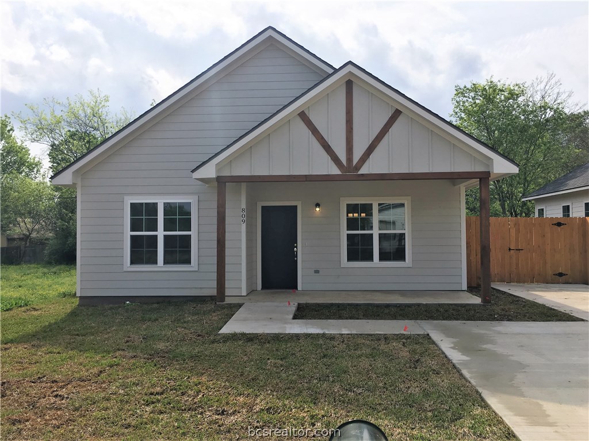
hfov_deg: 61.7
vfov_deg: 48.2
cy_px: 220
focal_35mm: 29
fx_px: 493
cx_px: 294
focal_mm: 4.15
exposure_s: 1/1637
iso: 25
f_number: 2.2
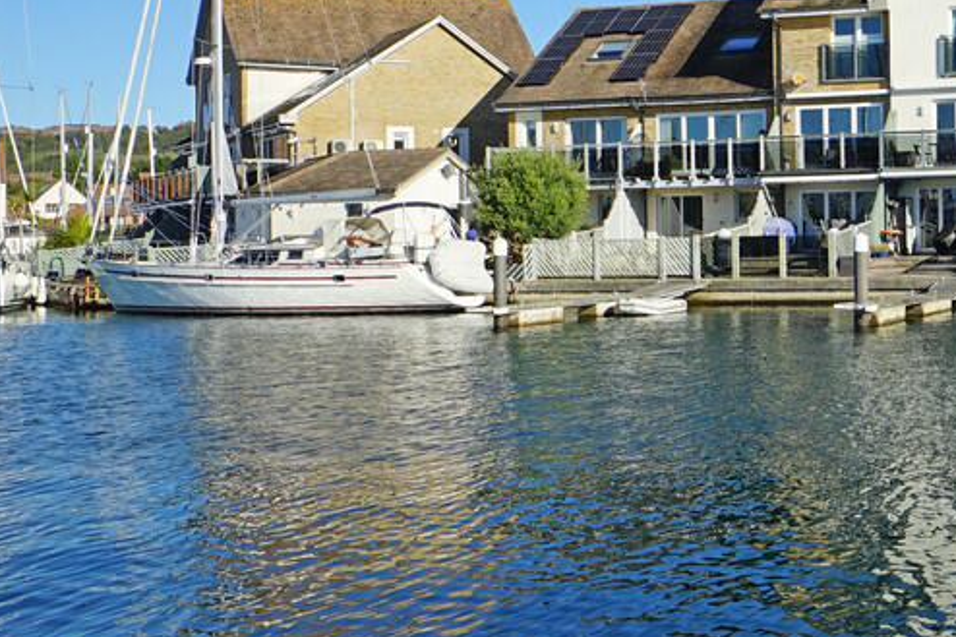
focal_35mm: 56
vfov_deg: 24.1
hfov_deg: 33.1
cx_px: 921
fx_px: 1487
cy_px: 210
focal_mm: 18
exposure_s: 1/160
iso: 100
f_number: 11
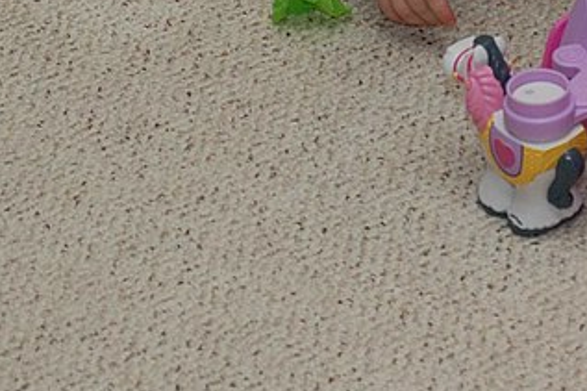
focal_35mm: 261
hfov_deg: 7.9
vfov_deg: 5.2
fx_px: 4246
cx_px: 524
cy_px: -134
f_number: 5.6
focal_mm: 55
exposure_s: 1/60
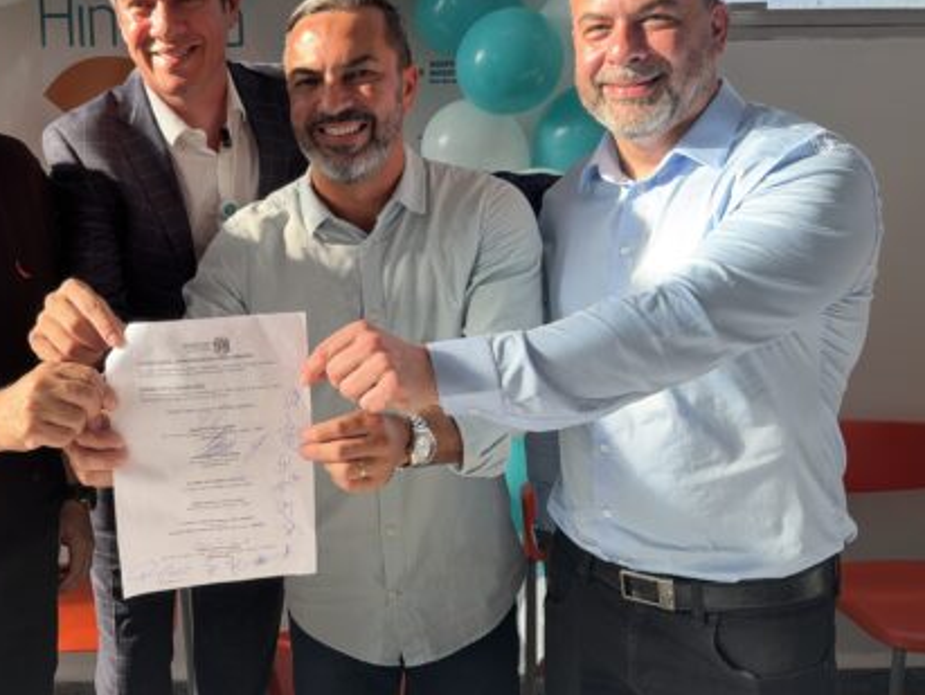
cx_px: 286
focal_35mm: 35
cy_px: 268
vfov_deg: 40.5
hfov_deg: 51.3
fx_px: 936
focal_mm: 6.76
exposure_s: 1/450
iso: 80
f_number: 1.78
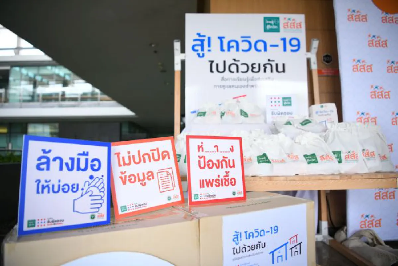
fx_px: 265
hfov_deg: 73.7
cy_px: 133
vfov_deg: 53.2
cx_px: 199
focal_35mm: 24
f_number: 2.8
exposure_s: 1/250
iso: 250
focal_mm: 24
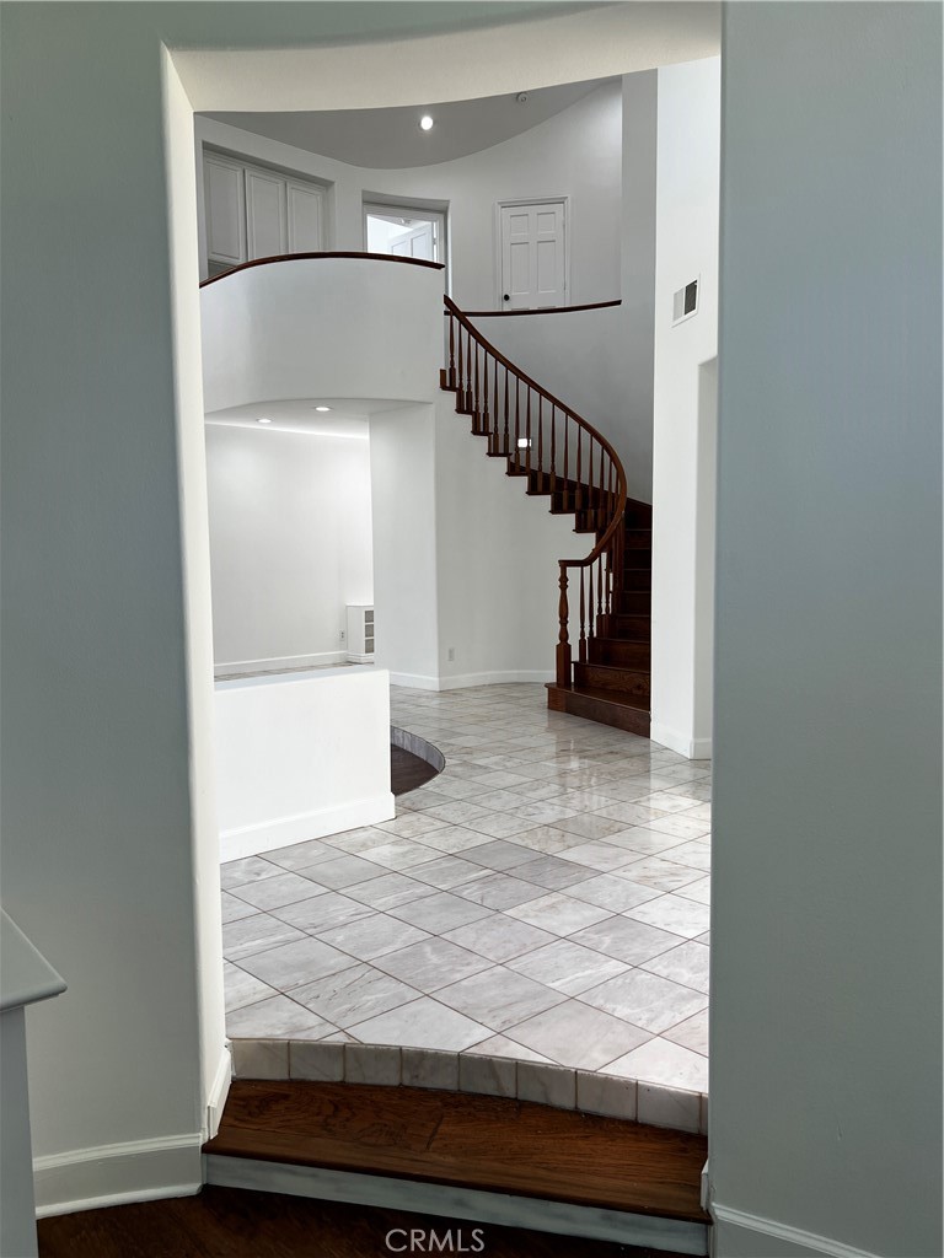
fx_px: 945
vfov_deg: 67.3
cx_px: 472
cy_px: 629
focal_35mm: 26
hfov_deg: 53.1
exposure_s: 1/120
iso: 32
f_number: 1.5
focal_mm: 5.7
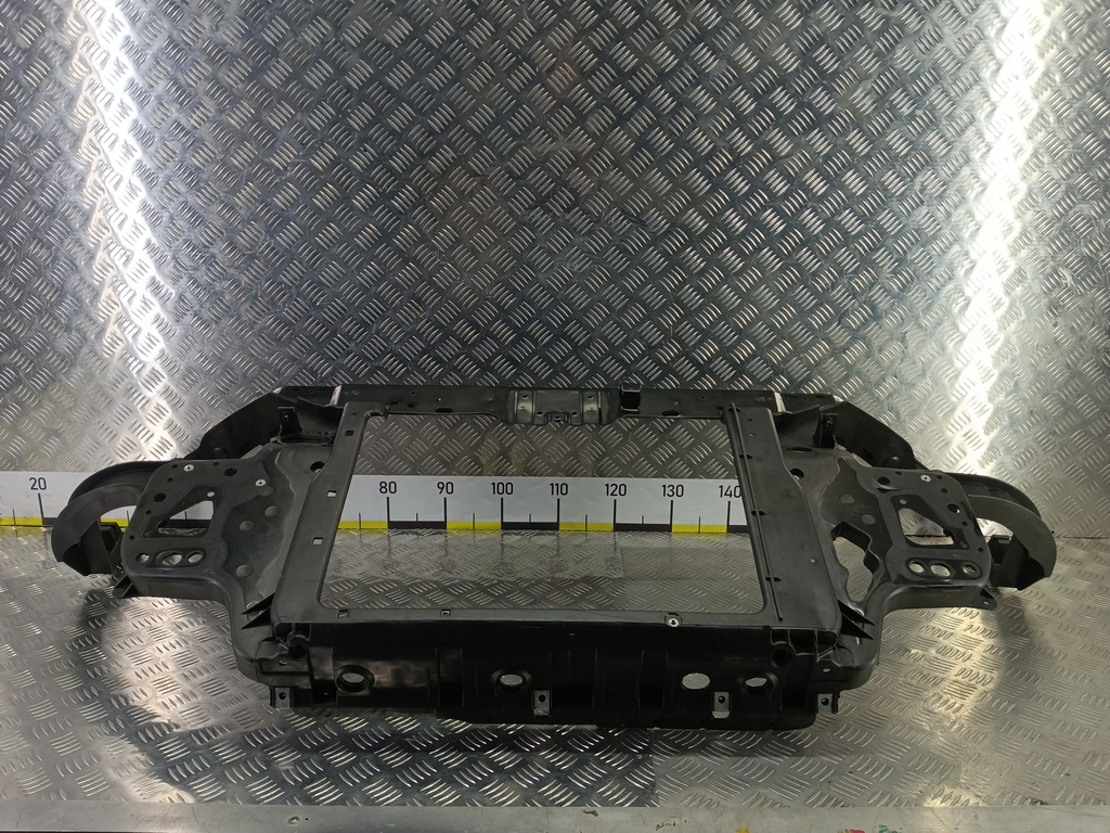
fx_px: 738
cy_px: 416
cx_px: 555
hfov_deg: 73.9
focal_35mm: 23
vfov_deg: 58.9
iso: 101
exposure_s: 1/50
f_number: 1.6
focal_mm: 4.11
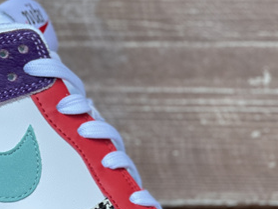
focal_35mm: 170
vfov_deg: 8.7
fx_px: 1365
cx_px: -7
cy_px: 203
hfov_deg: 11.5
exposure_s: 1/121
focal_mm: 7.5
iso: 64
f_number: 2.2
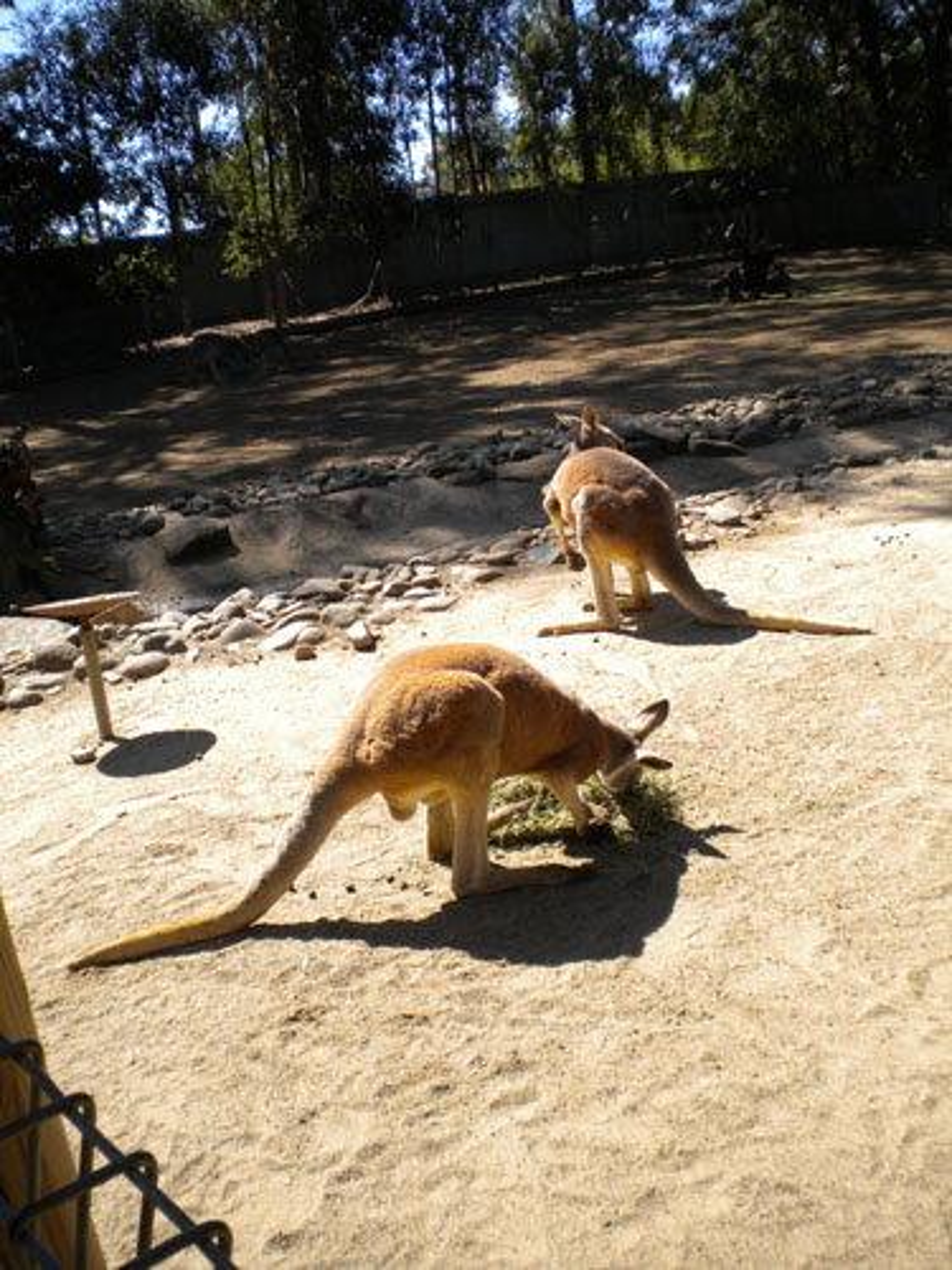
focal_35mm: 35
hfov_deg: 40.7
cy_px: 635
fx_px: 1283
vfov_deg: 52.6
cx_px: 476
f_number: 4.6
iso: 80
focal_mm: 6.3
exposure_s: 1/340
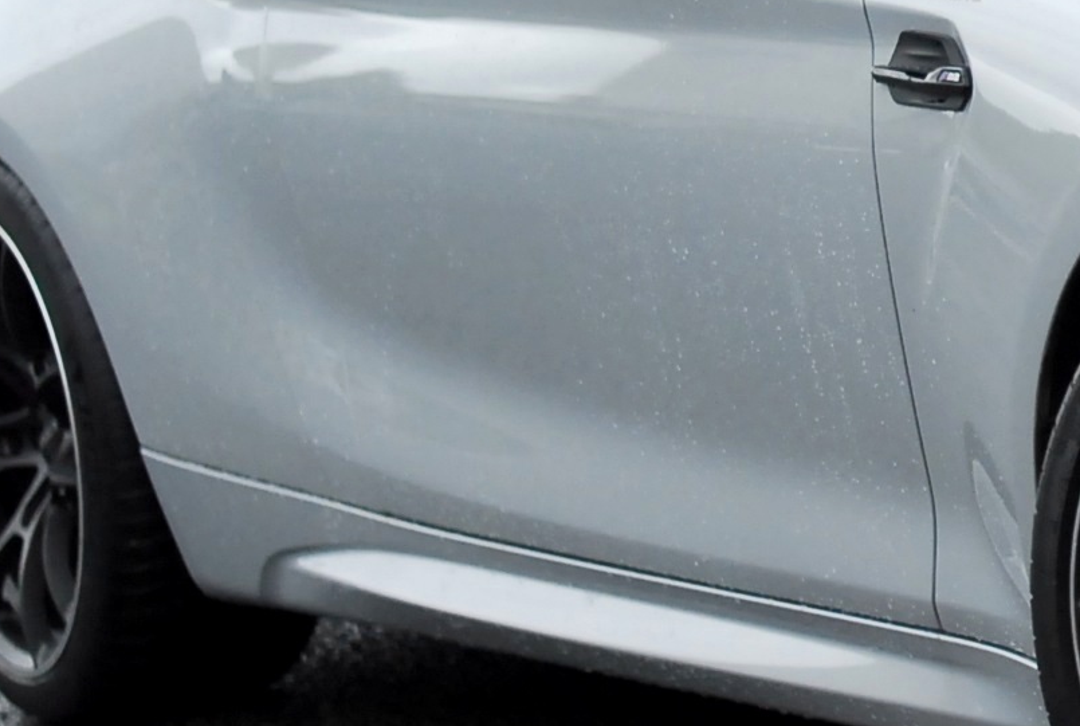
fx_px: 5678
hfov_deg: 10.5
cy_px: -19
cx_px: 1638
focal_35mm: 189
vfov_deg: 7.3
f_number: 2.8
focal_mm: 35
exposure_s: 1/320
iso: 400
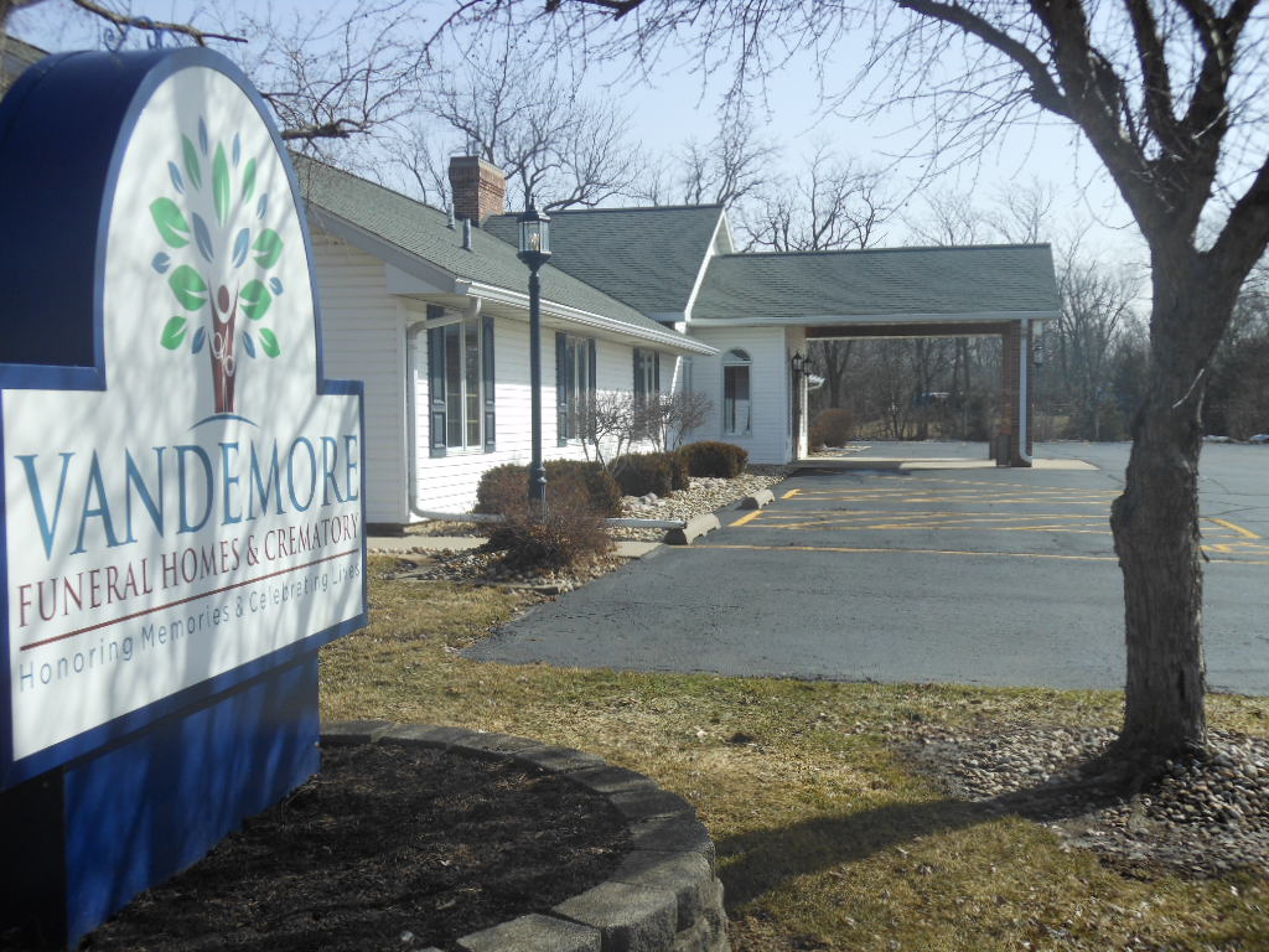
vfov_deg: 33.6
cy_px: 476
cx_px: 634
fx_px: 1576
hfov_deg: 43.9
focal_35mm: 43
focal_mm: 7.7
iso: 80
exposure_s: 1/640
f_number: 3.8
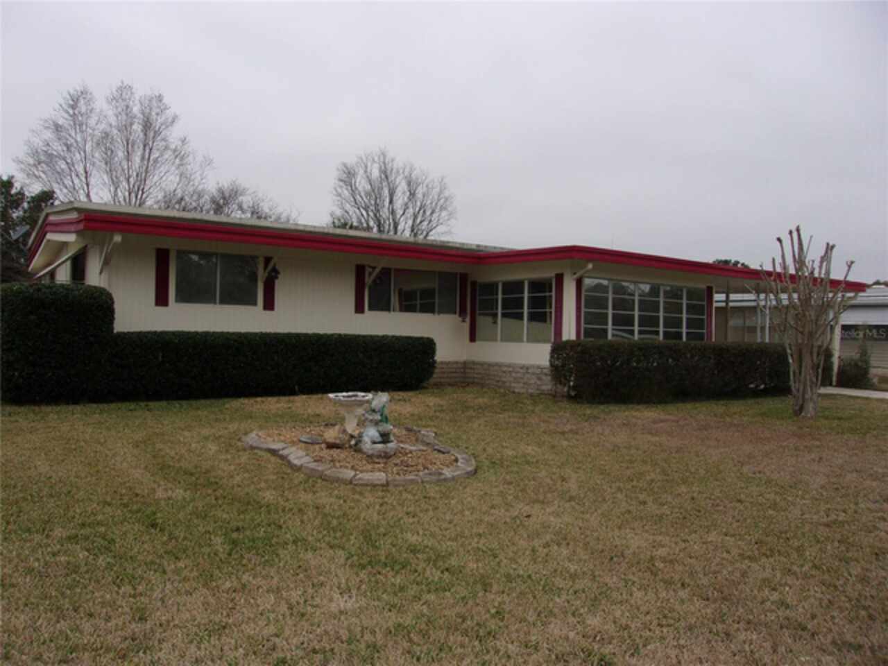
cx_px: 444
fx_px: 693
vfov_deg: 51.4
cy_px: 333
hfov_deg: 65.3
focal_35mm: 27
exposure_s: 1/280
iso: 80
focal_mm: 4.9
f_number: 3
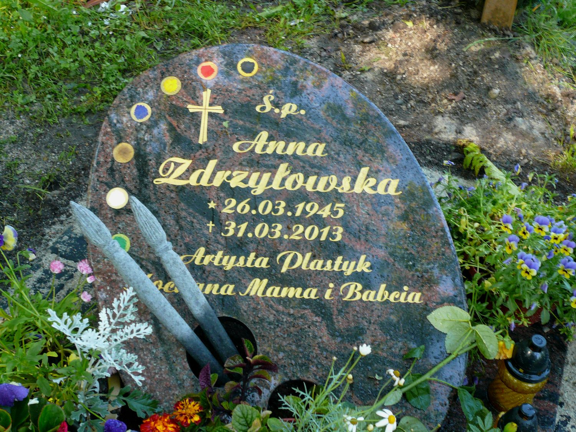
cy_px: 216
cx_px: 288
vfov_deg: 34.3
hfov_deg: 44.8
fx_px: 699
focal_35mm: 42
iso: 100
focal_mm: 6.9
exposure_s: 1/40
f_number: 3.3
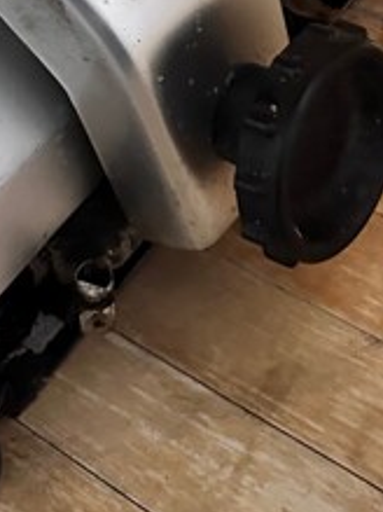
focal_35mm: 89
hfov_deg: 16.6
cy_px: -277
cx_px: 238
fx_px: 1314
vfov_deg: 19.1
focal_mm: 6.86
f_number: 1.78
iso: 800
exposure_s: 1/60
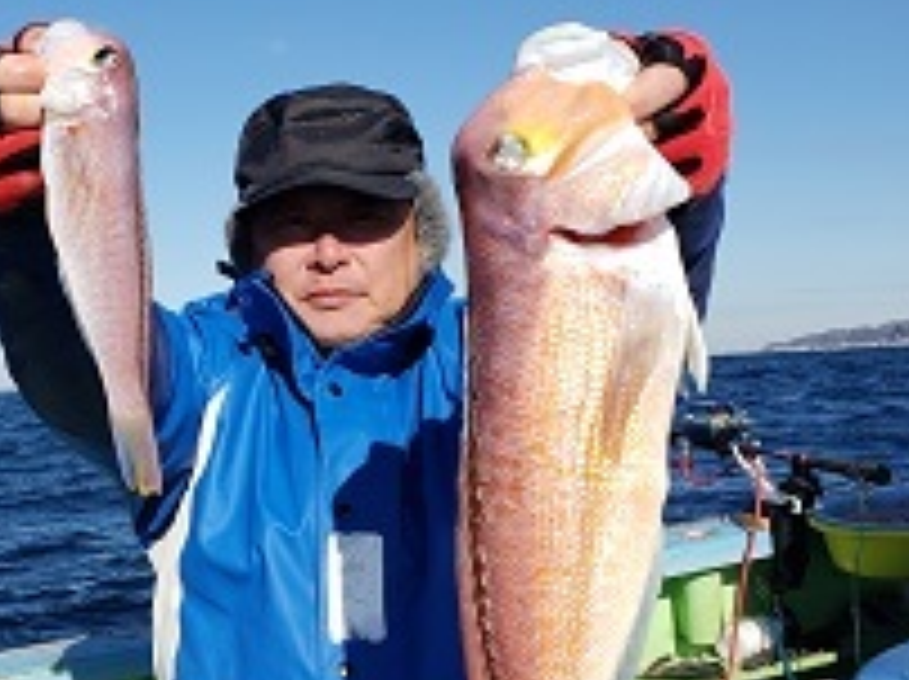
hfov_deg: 40.9
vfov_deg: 31.9
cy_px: 446
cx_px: 230
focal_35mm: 45
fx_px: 1180
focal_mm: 4.3
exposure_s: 1/1653
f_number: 2.4
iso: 50
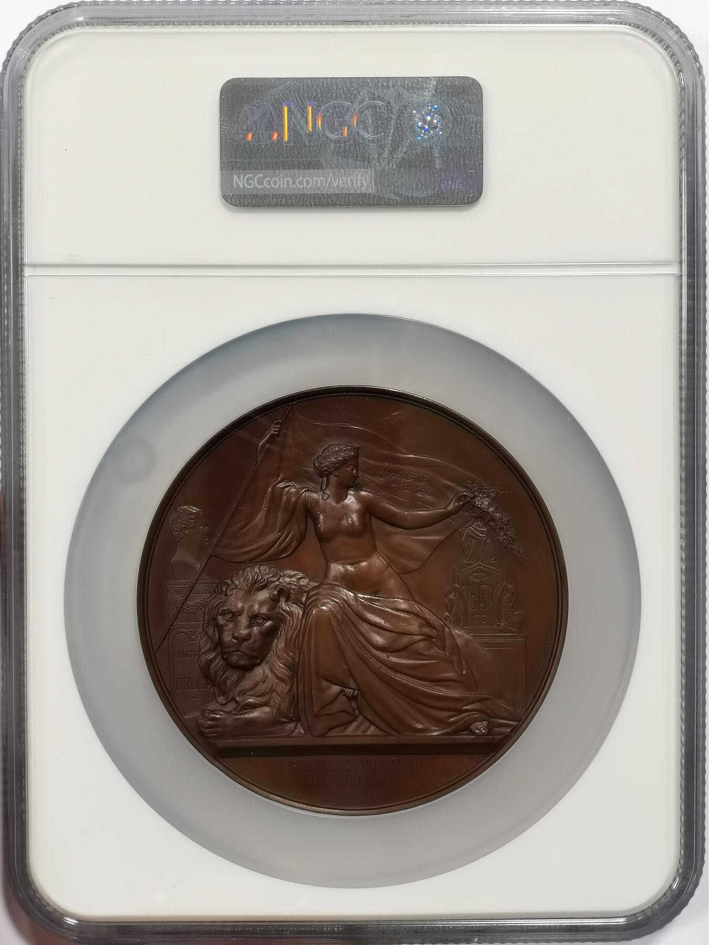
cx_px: 354
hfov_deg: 18.2
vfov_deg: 24.1
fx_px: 2212
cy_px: 472
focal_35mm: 81
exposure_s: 1/100
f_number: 16
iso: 320
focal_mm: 7.48
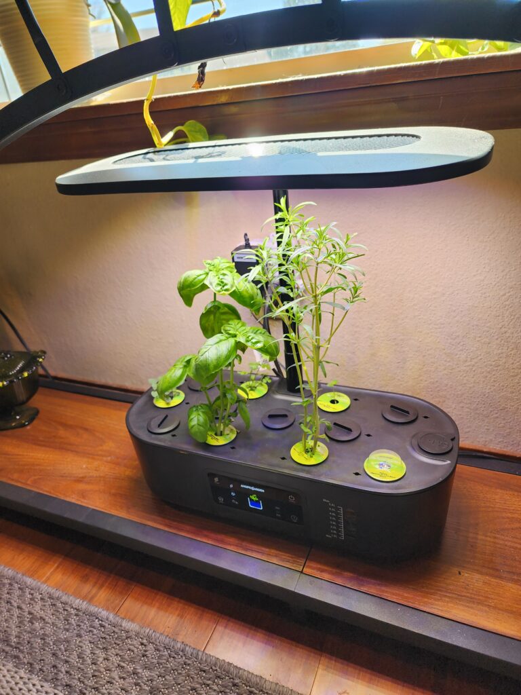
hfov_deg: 58.9
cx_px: 260
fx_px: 462
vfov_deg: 73.9
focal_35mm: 23
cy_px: 348
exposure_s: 1/180
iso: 40
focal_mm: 6.4
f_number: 1.8
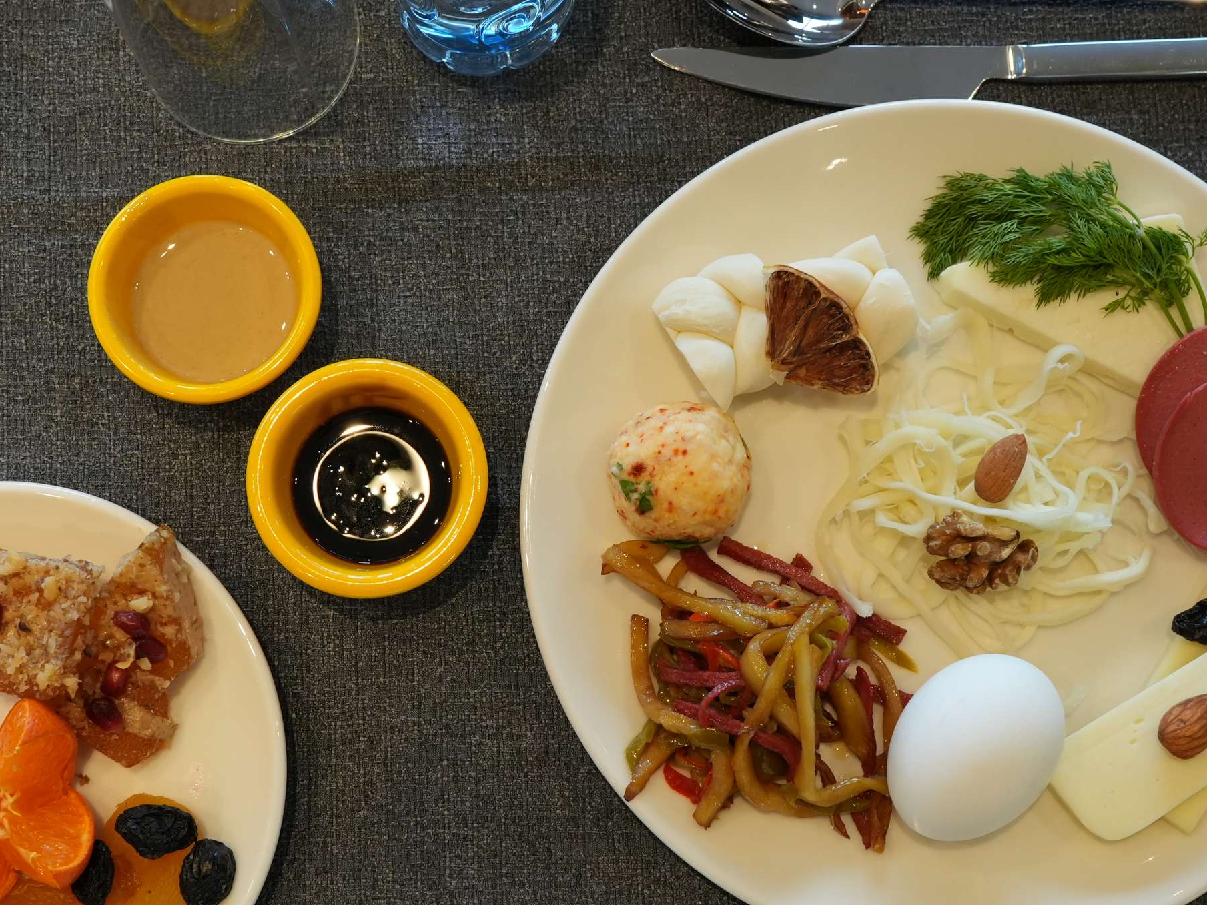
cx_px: 508
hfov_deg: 35.5
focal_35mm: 54
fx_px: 1883
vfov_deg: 27.0
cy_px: 484
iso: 1250
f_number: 5.6
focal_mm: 29
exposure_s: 1/100
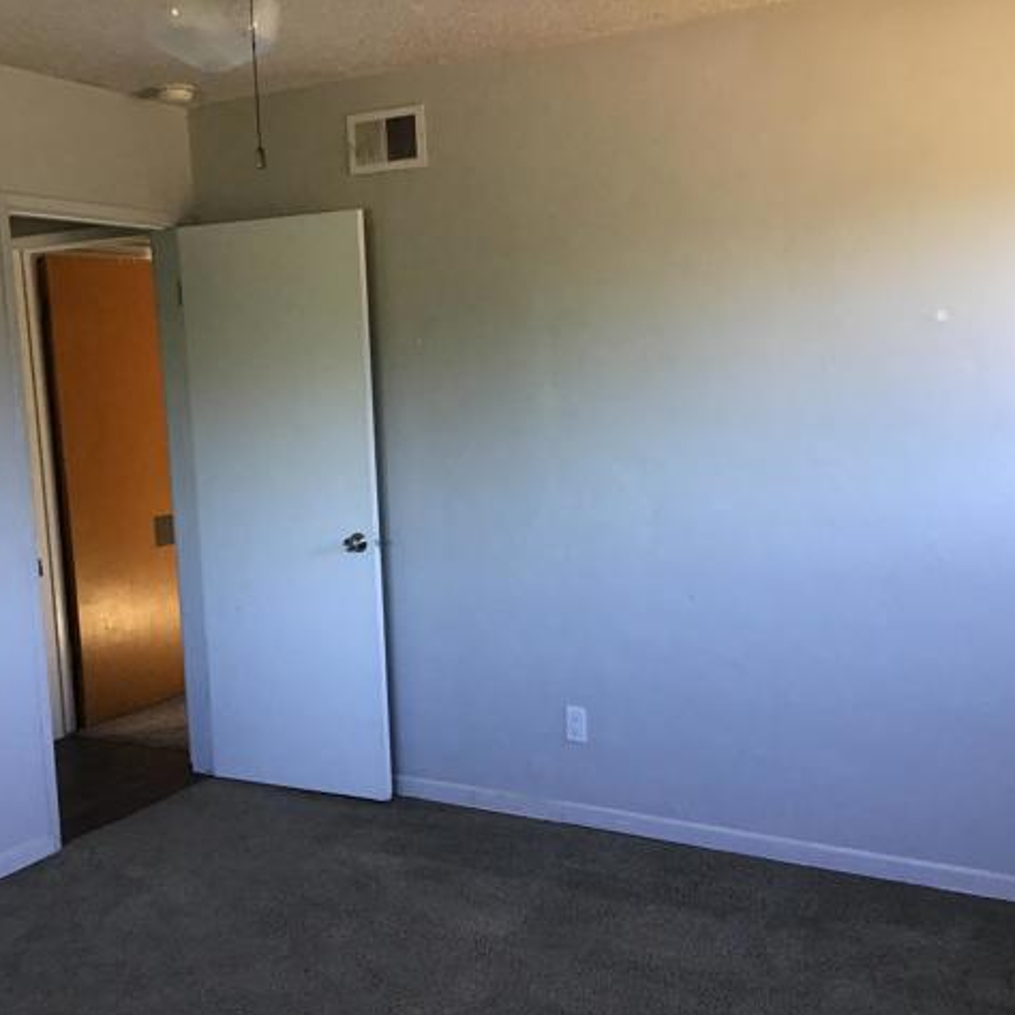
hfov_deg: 44.9
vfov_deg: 44.9
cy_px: 510
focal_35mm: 37
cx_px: 458
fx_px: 1227
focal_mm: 3.3
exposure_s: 1/30
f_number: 2.4
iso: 25
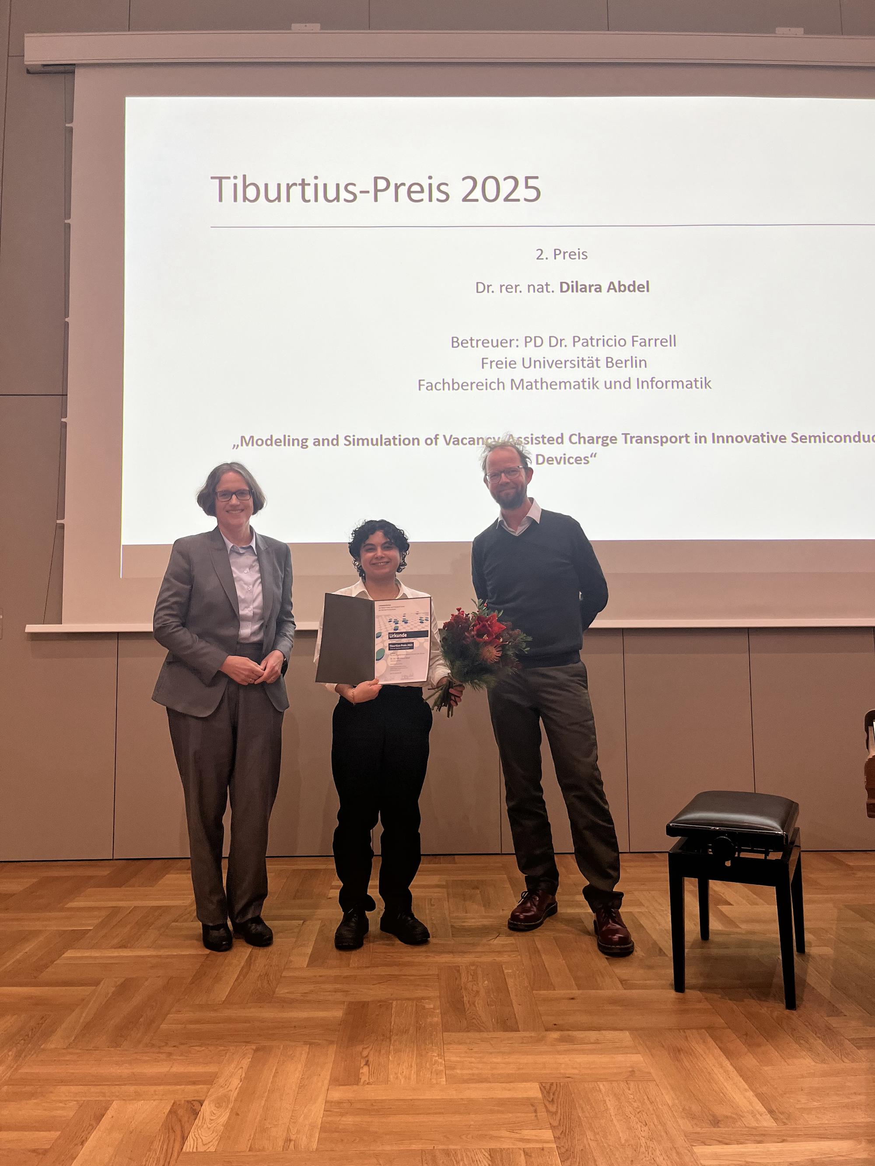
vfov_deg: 67.3
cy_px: 583
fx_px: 876
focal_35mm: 26
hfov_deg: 53.1
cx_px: 438
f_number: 1.6
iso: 64
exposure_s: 1/120
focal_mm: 5.1
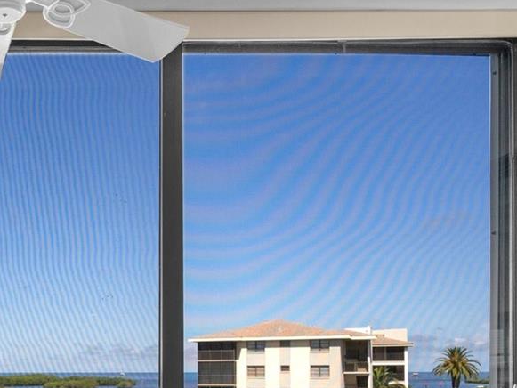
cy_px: 409
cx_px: 42
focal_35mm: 45
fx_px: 672
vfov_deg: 29.5
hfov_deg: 38.8
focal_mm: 17
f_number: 8
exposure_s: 1/50
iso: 320
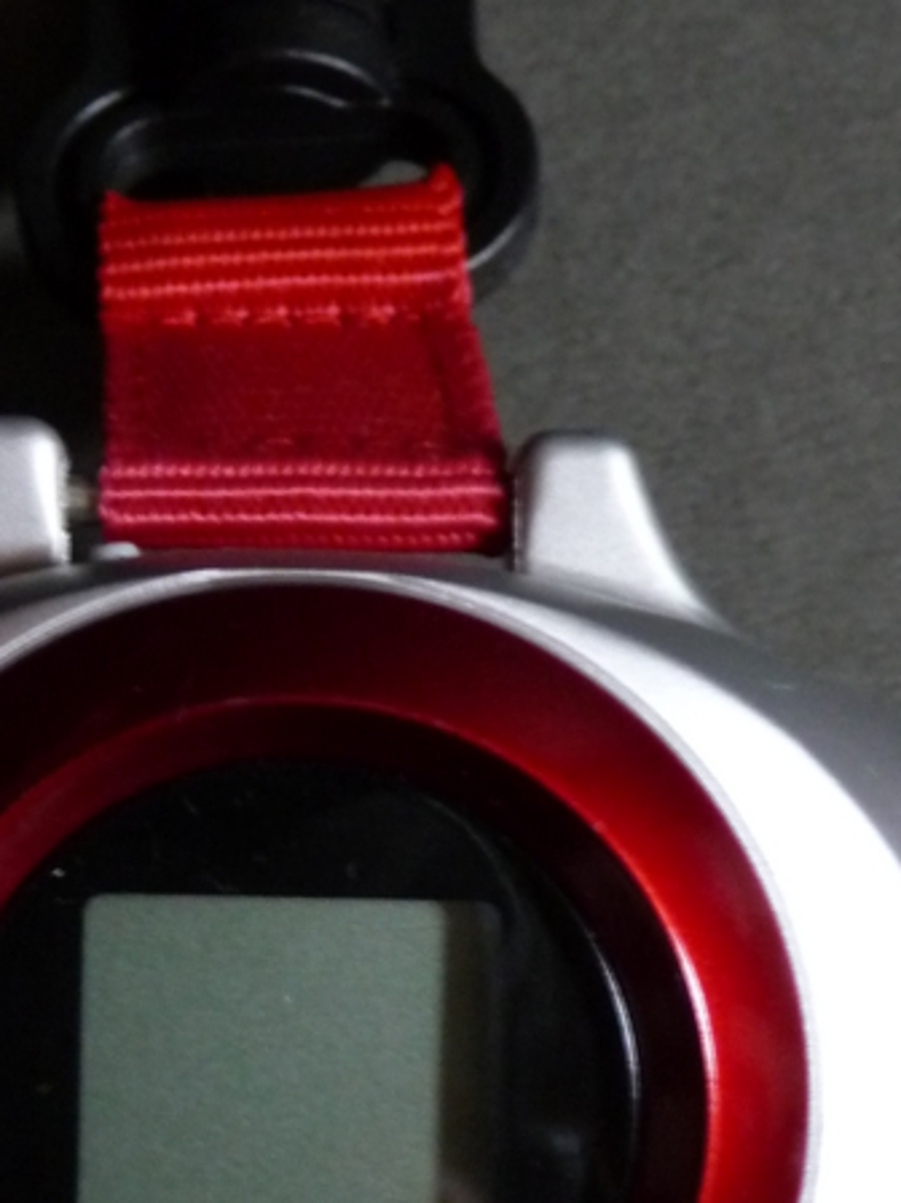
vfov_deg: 18.3
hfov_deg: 13.8
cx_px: 223
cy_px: 817
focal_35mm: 107
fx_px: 3719
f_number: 4.2
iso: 400
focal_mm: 8
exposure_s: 1/8
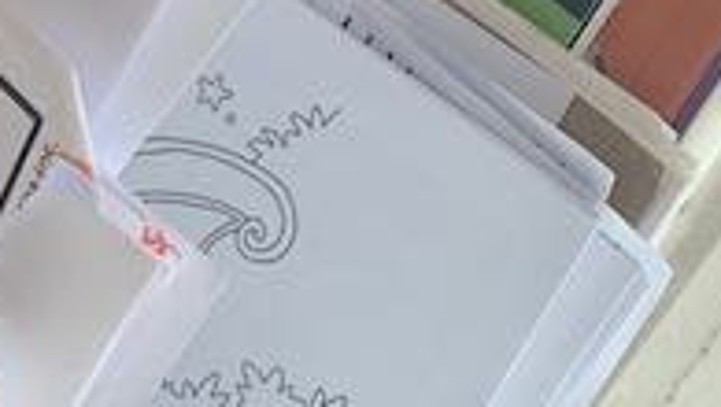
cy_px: -61
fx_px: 2085
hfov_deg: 18.7
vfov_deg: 11.0
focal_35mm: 109
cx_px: -118
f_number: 1.8
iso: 40
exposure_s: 1/122
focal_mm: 4.25
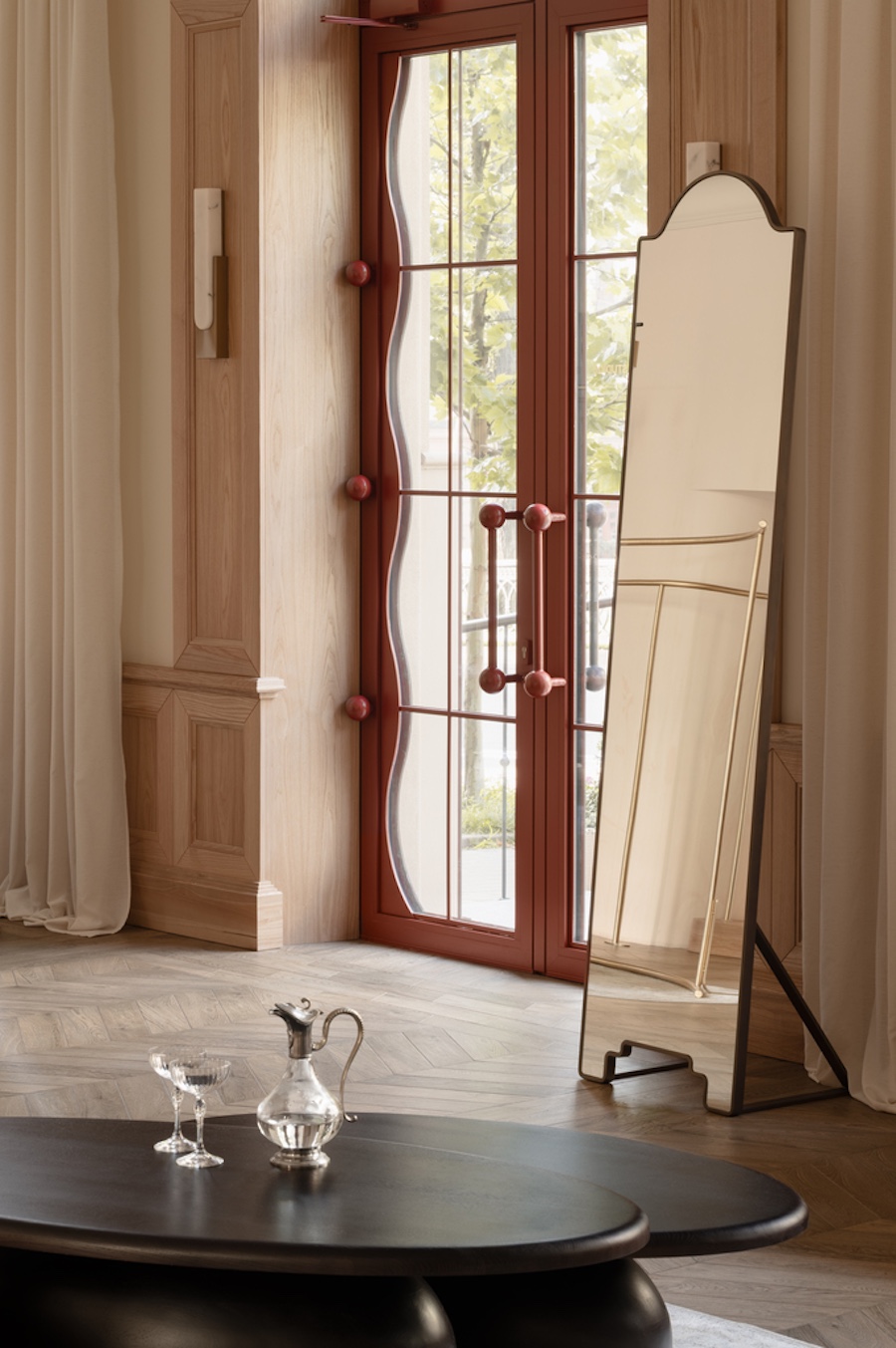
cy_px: 674
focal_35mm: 78
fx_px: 2916
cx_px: 448
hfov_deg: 17.5
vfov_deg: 26.0
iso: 200
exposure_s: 1/5
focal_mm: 78
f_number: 13
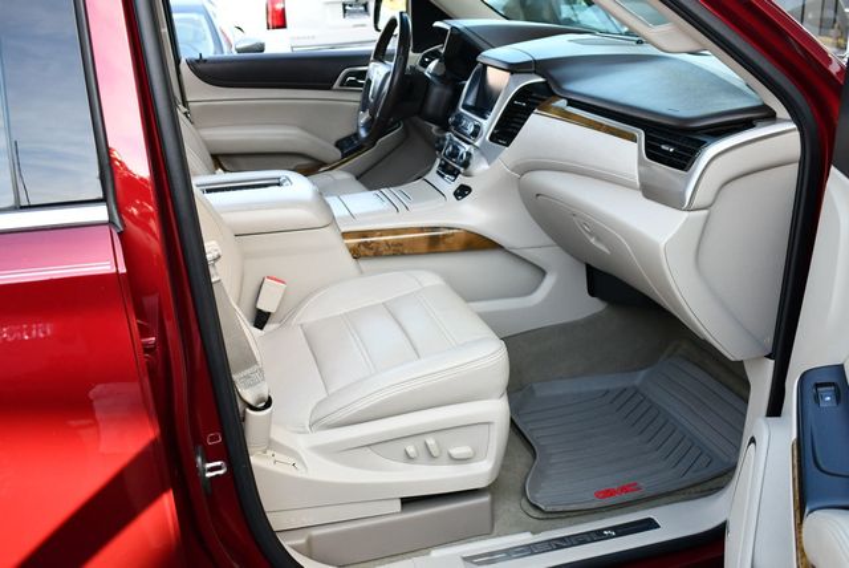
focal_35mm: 36
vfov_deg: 36.9
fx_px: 850
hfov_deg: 53.1
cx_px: 424
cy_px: 284
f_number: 3.5
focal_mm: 18
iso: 500
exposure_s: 1/250
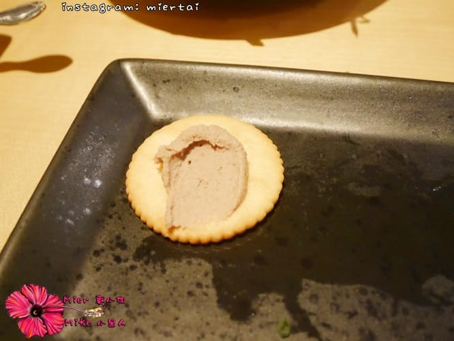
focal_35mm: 38
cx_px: 227
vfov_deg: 37.7
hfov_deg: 49.0
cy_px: 170
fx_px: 499
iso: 6400
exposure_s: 1/20
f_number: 4.3
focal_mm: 19
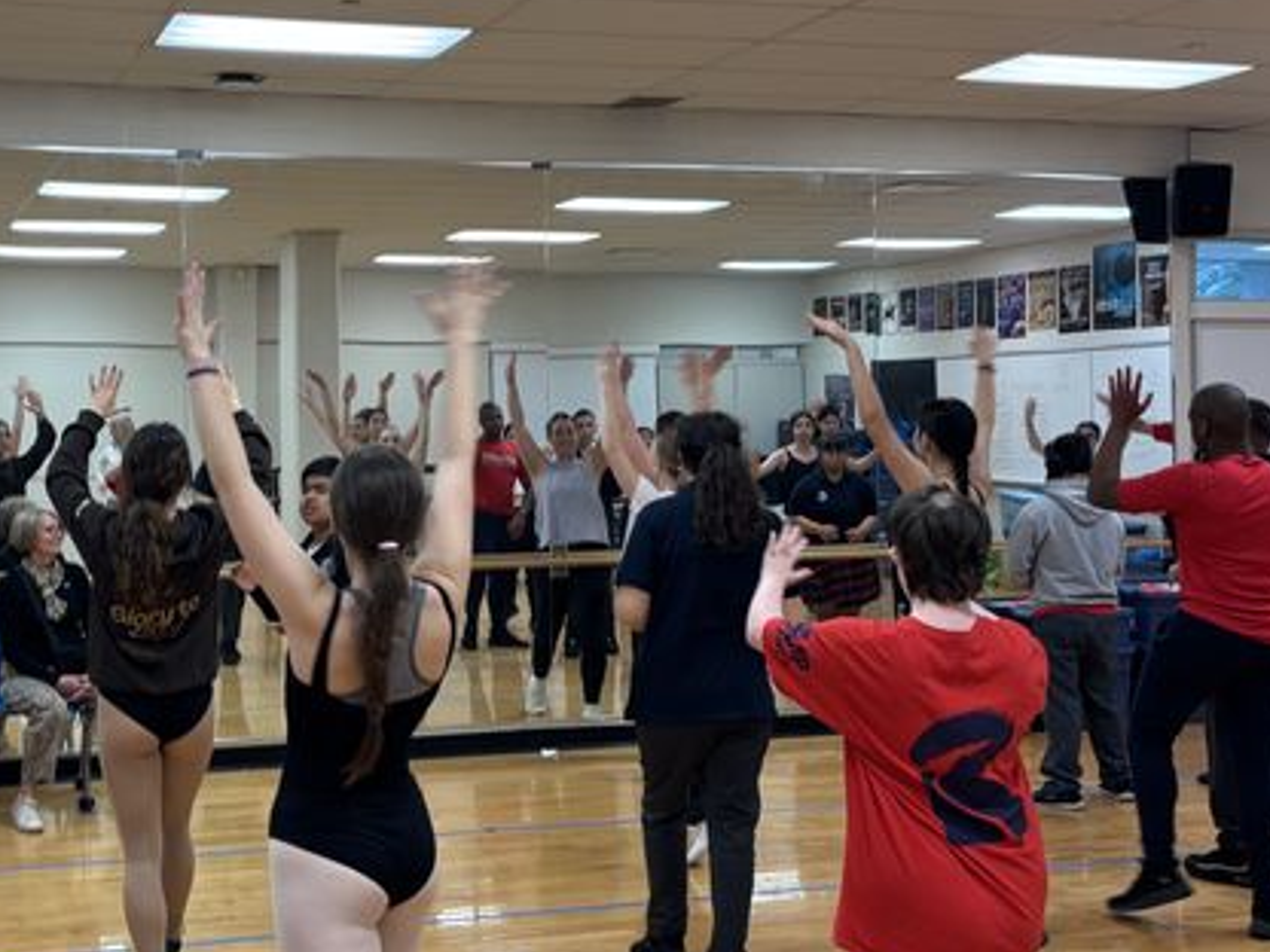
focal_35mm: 50
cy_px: 381
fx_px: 1834
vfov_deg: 29.0
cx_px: 409
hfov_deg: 37.7
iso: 80
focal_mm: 5.96
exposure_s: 1/60
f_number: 1.6
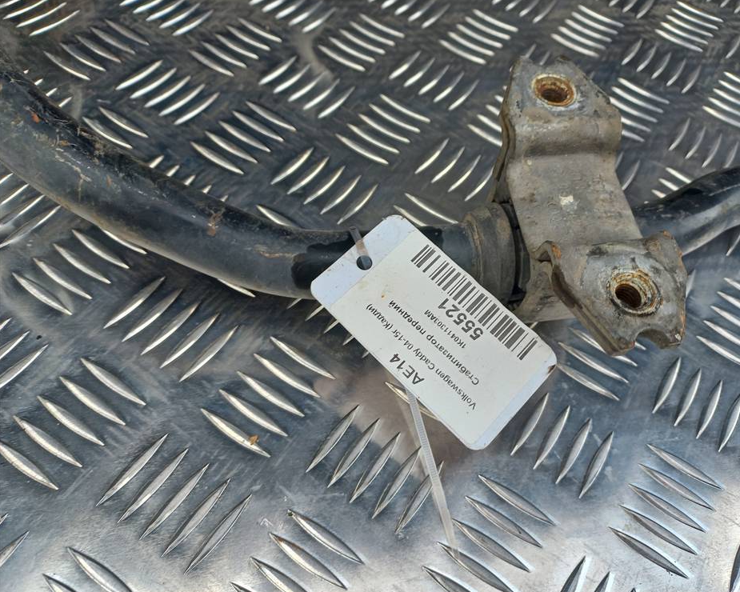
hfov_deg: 63.9
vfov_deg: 53.2
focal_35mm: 27
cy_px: 290
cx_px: 407
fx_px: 591
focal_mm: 4.6
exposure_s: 1/100
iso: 32
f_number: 1.8
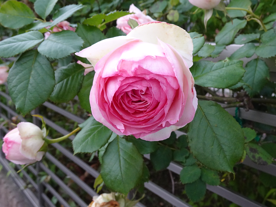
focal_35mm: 38
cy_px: 104
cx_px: 138
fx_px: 303
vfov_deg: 37.7
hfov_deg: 49.0
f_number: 4
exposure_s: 1/80
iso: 500
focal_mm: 6.44
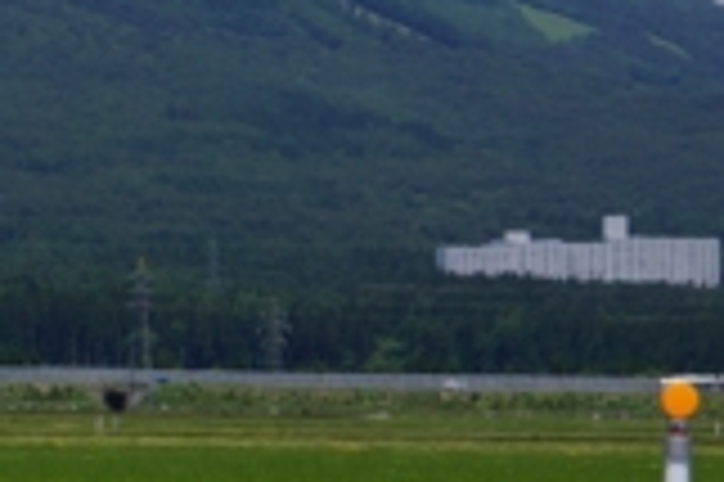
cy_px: 133
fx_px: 5485
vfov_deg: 5.0
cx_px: -850
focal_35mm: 273
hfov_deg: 7.2
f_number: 13
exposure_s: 1/200
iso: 100
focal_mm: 37
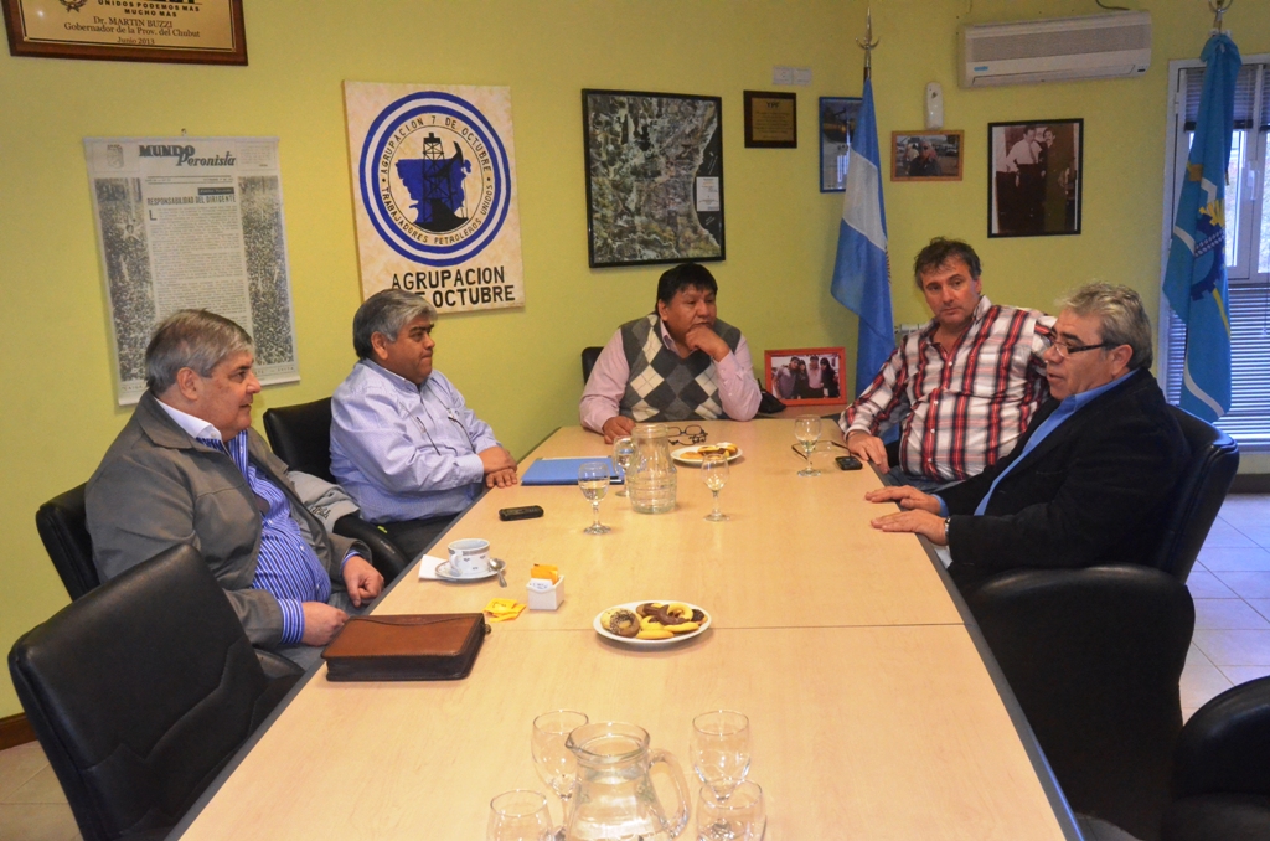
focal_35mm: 33
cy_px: 420
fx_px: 1162
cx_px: 635
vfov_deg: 39.8
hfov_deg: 57.3
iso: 6400
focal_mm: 22
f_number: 8
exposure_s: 1/250
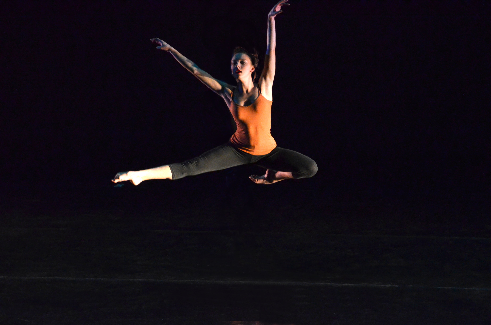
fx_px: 3369
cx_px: 246
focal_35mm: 248
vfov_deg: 5.5
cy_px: 162
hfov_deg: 8.3
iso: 4000
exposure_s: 1/500
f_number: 5
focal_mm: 165
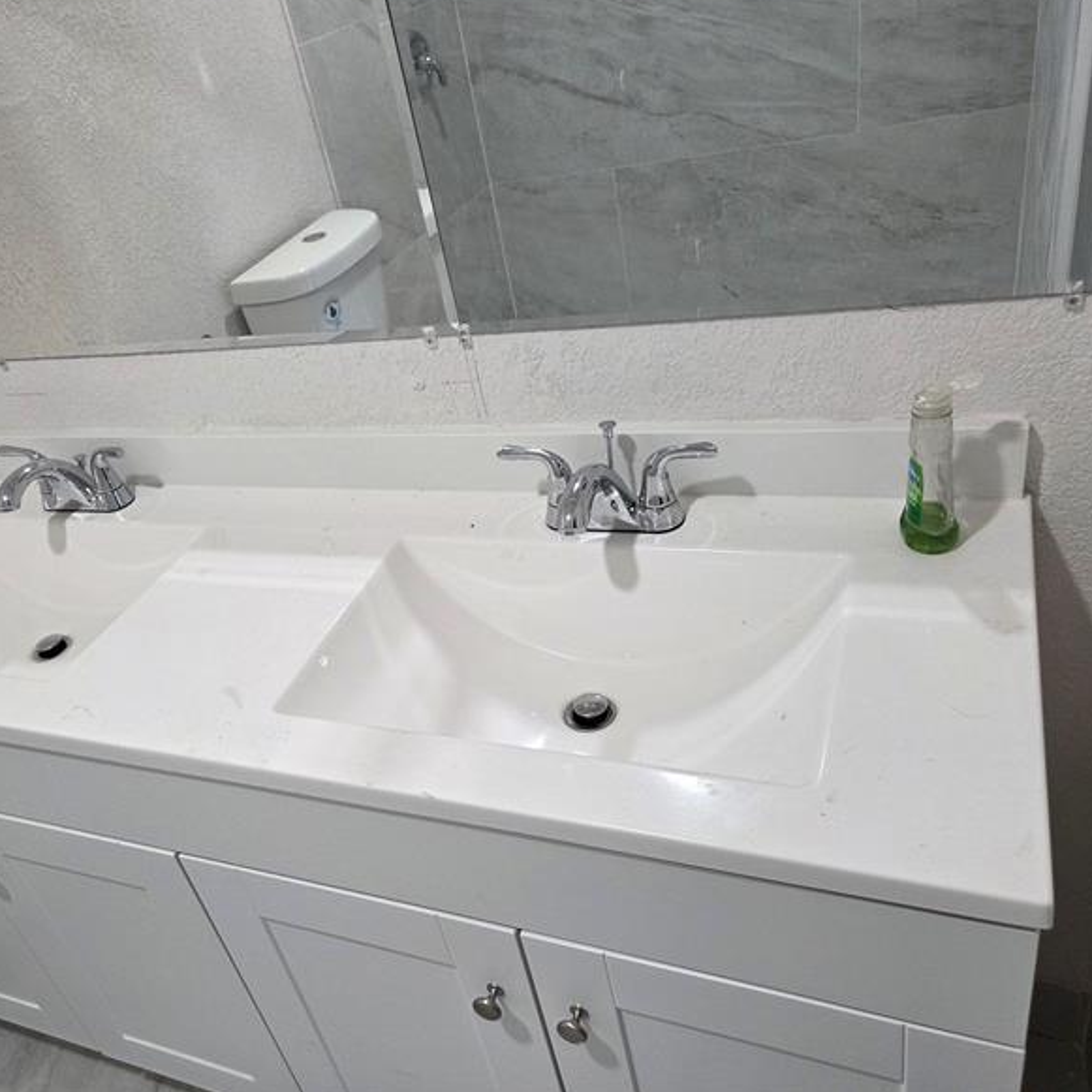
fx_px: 999
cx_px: 442
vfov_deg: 57.3
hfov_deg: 56.9
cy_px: 536
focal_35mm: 28
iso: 200
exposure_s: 1/120
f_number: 1.8
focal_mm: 5.4
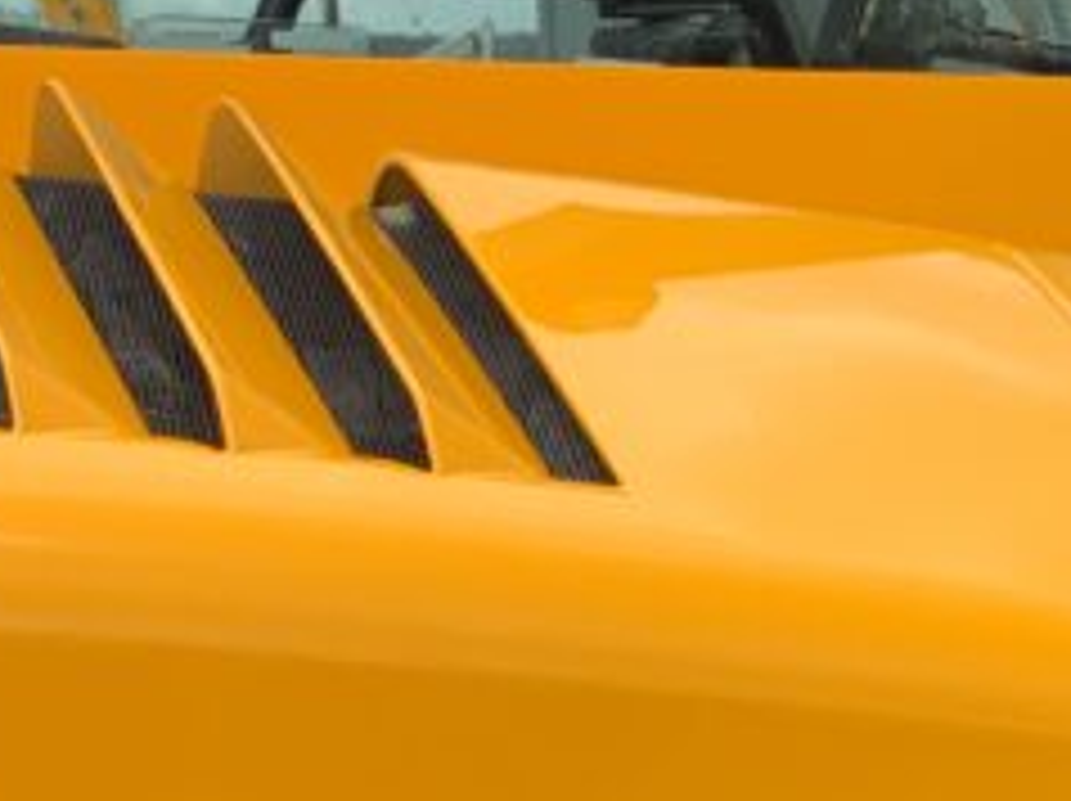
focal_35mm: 125
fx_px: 3864
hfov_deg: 15.7
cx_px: 868
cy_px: 1058
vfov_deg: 11.5
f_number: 1.8
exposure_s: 1/739
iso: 16
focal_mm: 3
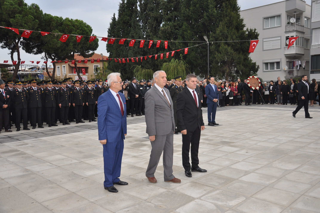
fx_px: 293
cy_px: 106
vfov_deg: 39.9
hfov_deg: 57.3
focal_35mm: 33
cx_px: 160
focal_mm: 22
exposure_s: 1/200
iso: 200
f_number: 4
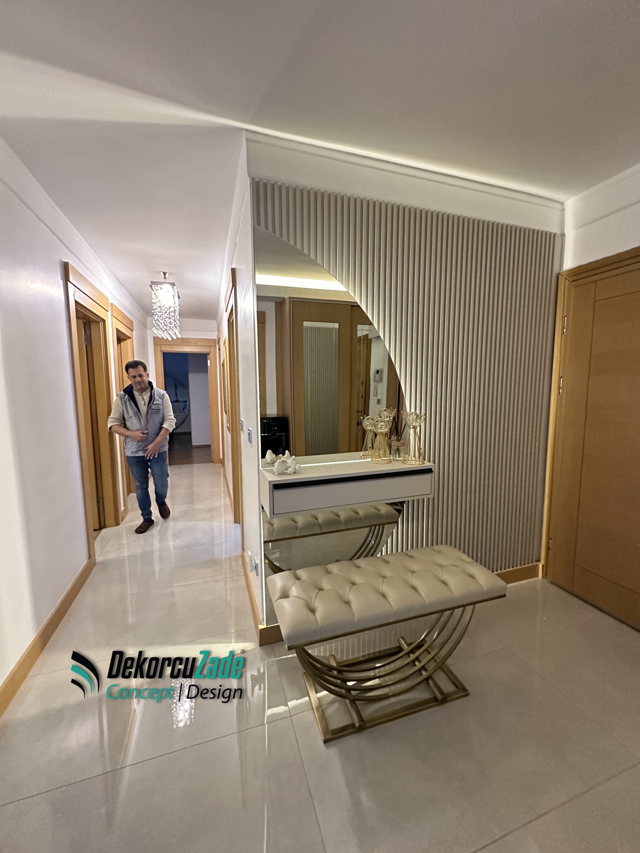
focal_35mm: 14
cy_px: 426
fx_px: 345
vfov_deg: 102.1
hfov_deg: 85.7
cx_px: 320
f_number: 2.2
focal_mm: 2.22
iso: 800
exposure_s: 1/50
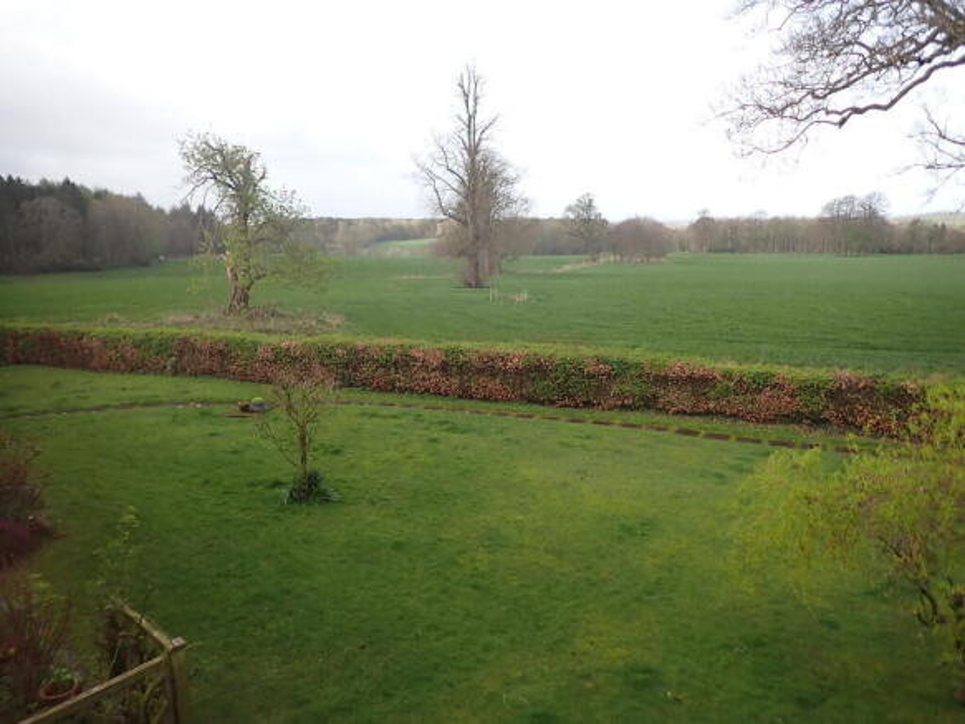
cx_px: 482
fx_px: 697
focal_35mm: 25
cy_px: 362
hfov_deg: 69.4
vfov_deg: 54.9
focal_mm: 4.5
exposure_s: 1/800
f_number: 2
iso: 100
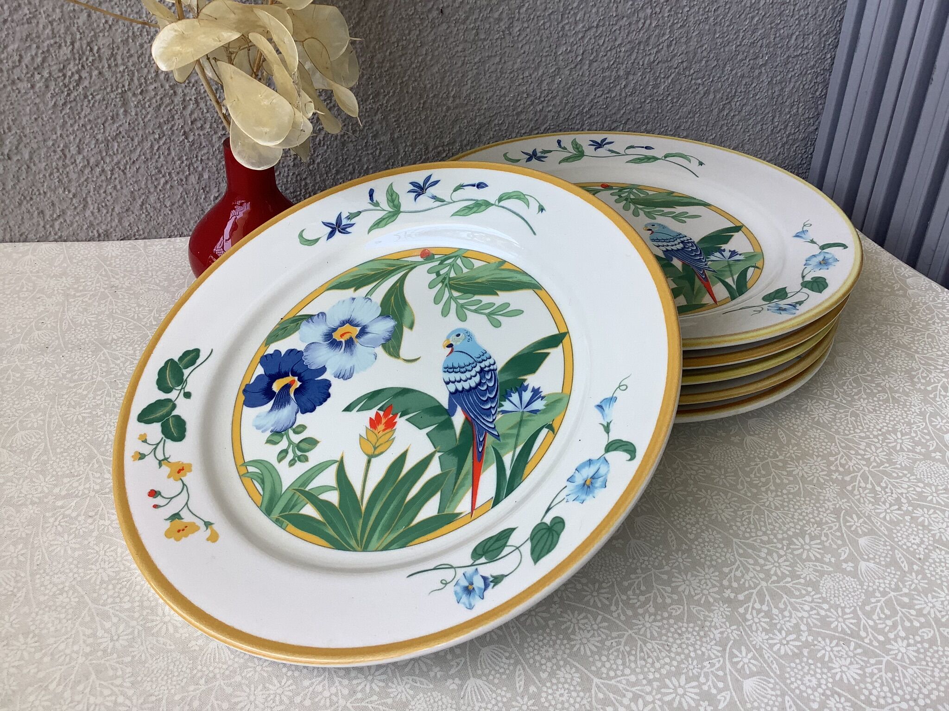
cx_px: 474
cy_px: 356
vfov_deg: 45.4
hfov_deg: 58.4
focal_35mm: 31
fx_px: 850
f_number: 2.4
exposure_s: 1/120
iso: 32
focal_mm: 3.3
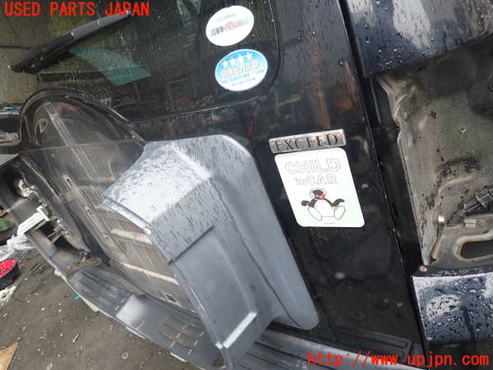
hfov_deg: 69.4
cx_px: 246
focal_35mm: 25
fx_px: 356
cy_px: 185
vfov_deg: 54.9
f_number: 2
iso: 160
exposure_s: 1/60
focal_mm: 4.5
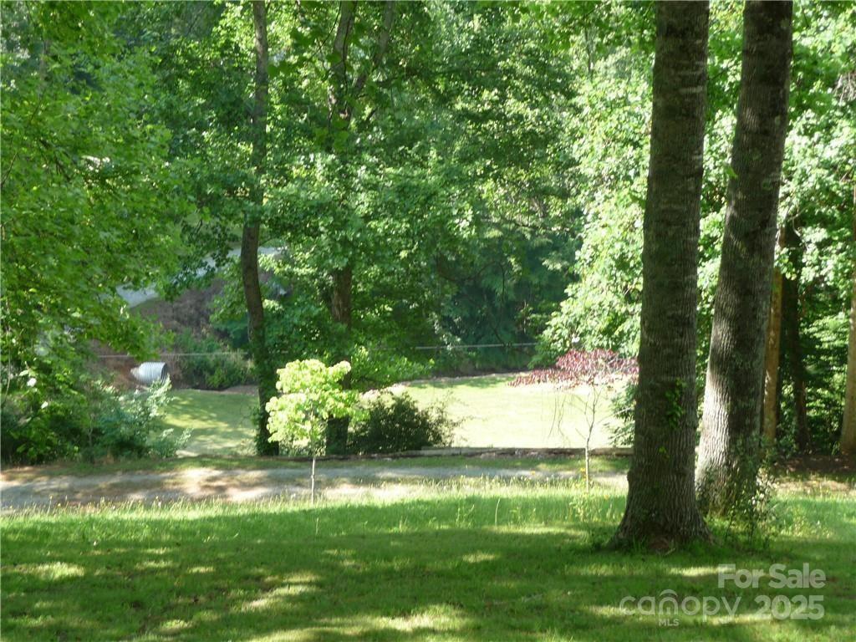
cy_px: 321
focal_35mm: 96
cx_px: 428
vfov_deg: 15.4
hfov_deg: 20.4
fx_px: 2374
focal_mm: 16.3
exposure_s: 1/60
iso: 100
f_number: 4.7
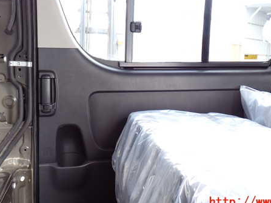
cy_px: 74
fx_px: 337
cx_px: 164
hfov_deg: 43.6
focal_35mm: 43
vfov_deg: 33.4
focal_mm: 5.79
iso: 200
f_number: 2.4
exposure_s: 1/50
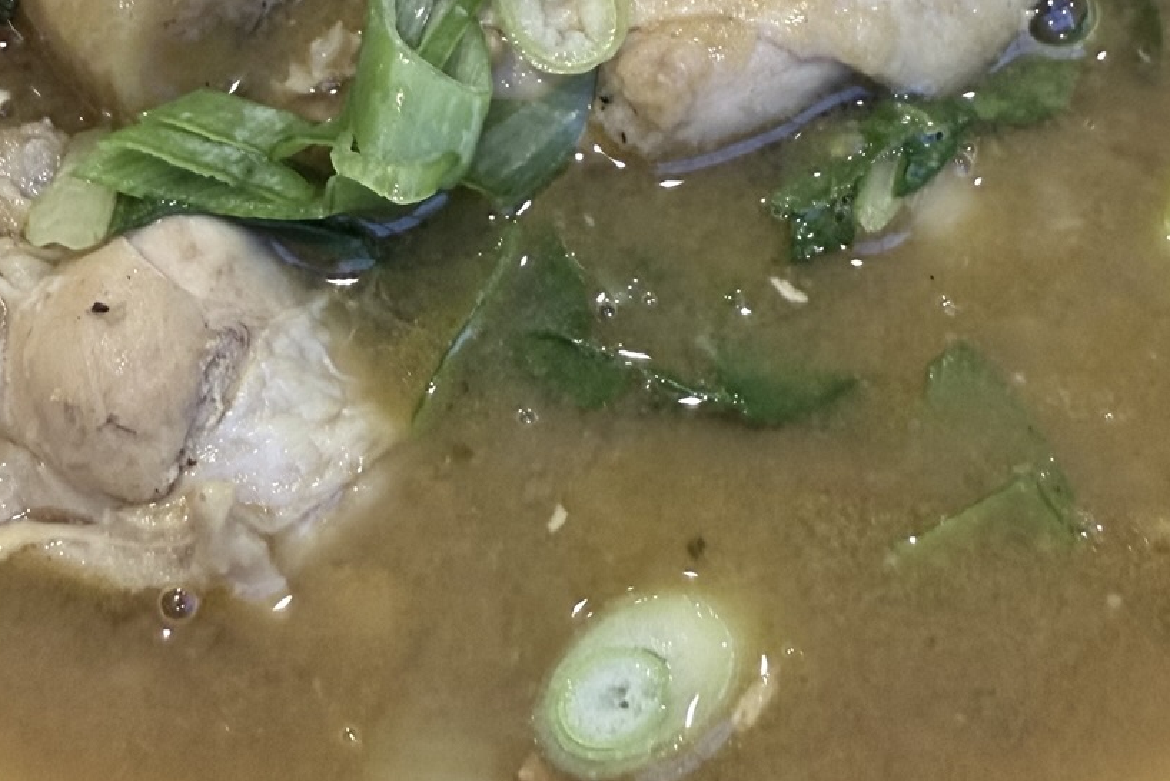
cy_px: -63
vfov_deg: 21.2
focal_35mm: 61
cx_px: 576
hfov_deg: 32.9
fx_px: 1983
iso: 250
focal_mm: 2.22
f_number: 2.2
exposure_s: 1/120
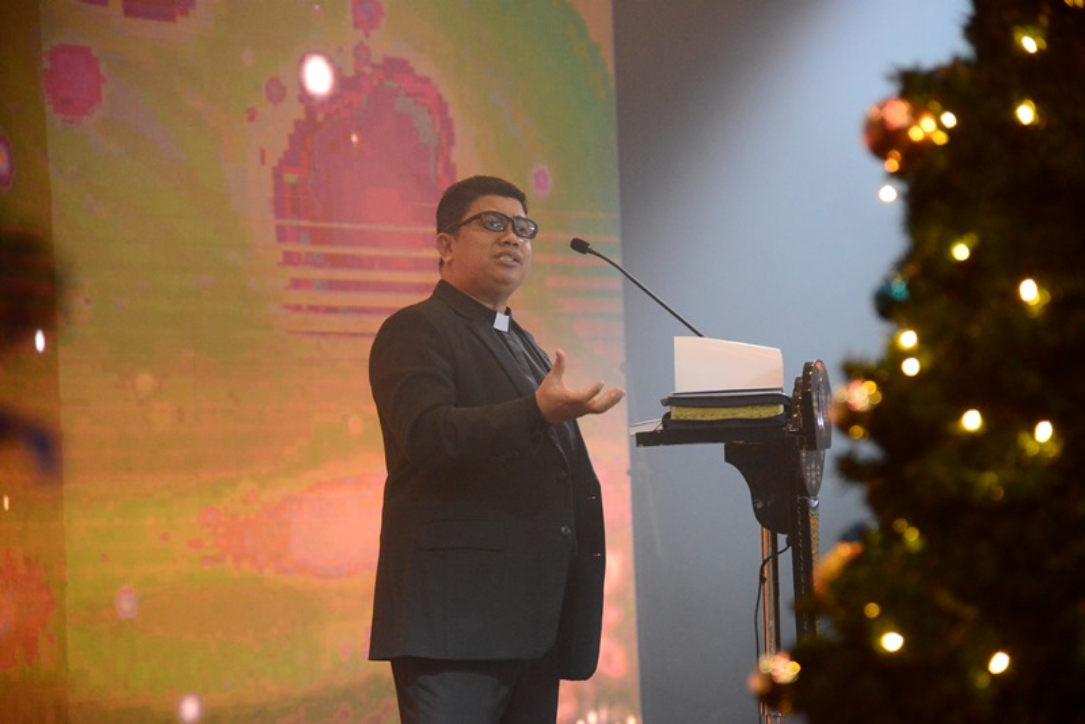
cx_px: 542
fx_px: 3618
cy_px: 362
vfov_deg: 11.4
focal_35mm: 120
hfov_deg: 17.1
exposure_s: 1/250
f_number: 4.5
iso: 6400
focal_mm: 120
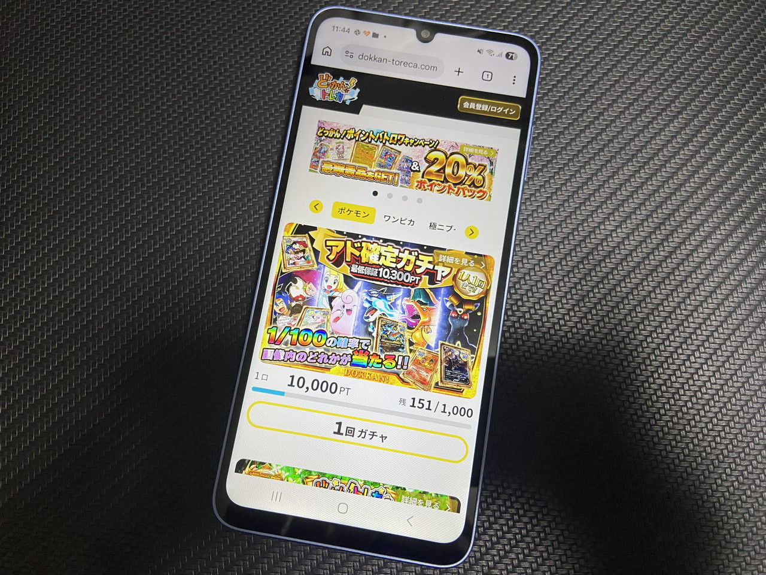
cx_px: 383
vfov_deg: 53.1
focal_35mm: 26
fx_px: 575
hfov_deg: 67.3
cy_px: 288
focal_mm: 4.25
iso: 100
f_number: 1.8
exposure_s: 1/50
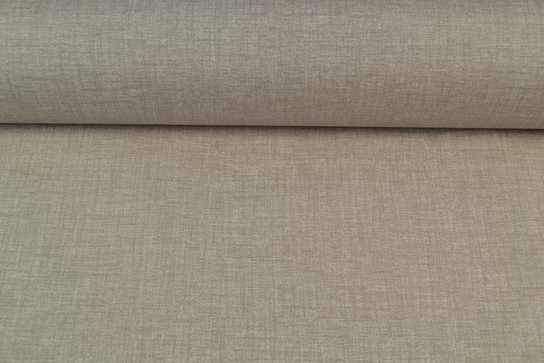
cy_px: 182
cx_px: 272
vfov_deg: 34.2
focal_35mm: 39
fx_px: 589
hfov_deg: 49.6
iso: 100
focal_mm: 26
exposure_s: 1/13
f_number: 9
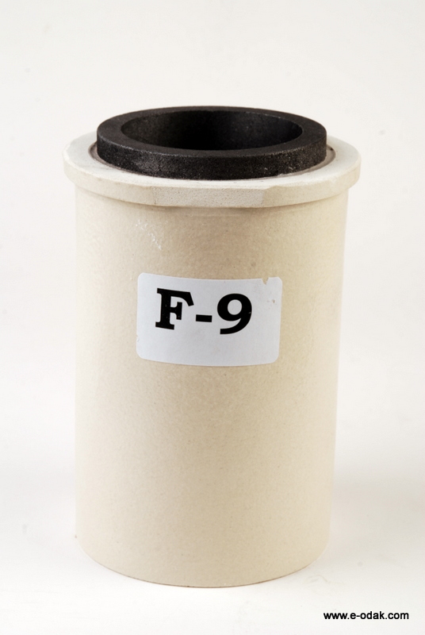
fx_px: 1853
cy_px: 318
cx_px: 212
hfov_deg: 13.1
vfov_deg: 19.4
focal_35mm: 105
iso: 100
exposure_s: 1/60
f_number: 14
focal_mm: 70
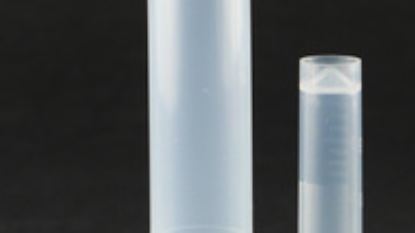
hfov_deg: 7.1
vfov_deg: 4.0
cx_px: 319
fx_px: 3344
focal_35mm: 304
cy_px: 220
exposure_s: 1/13
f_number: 8
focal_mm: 60
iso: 400
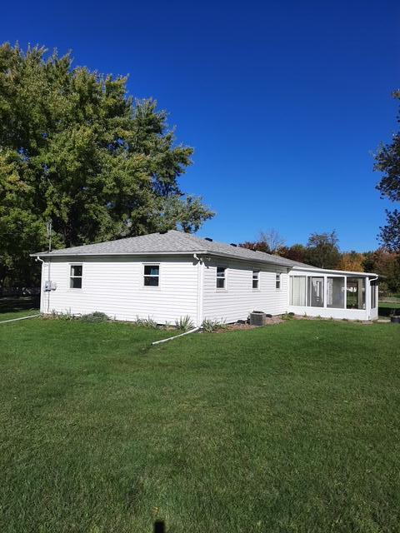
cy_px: 266
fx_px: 385
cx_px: 200
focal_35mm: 25
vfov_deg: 69.4
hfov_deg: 54.9
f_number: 2
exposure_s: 1/1938
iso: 32
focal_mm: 4.6
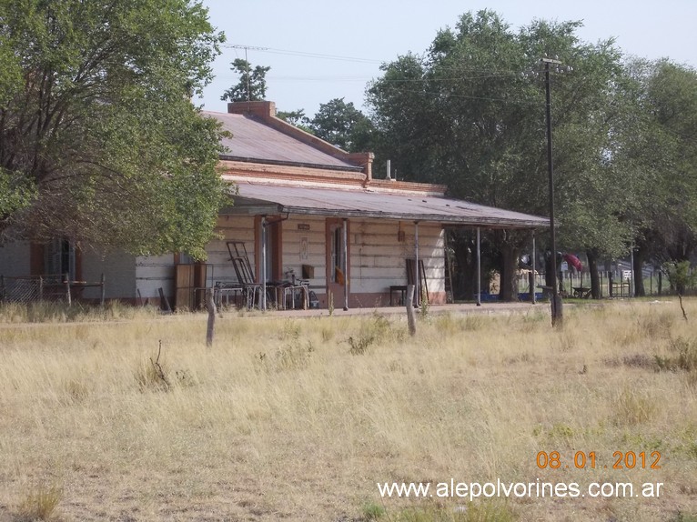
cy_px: 261
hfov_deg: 17.4
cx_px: 348
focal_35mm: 113
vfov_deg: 13.1
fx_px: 2275
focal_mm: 16
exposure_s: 1/500
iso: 140
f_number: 5.8
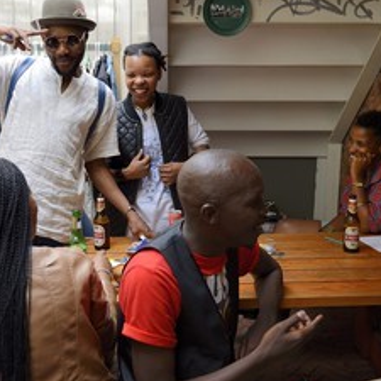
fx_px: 473
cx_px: 212
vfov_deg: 43.8
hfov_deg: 43.8
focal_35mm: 38
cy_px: 173
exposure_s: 1/320
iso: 200
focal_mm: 24
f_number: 4
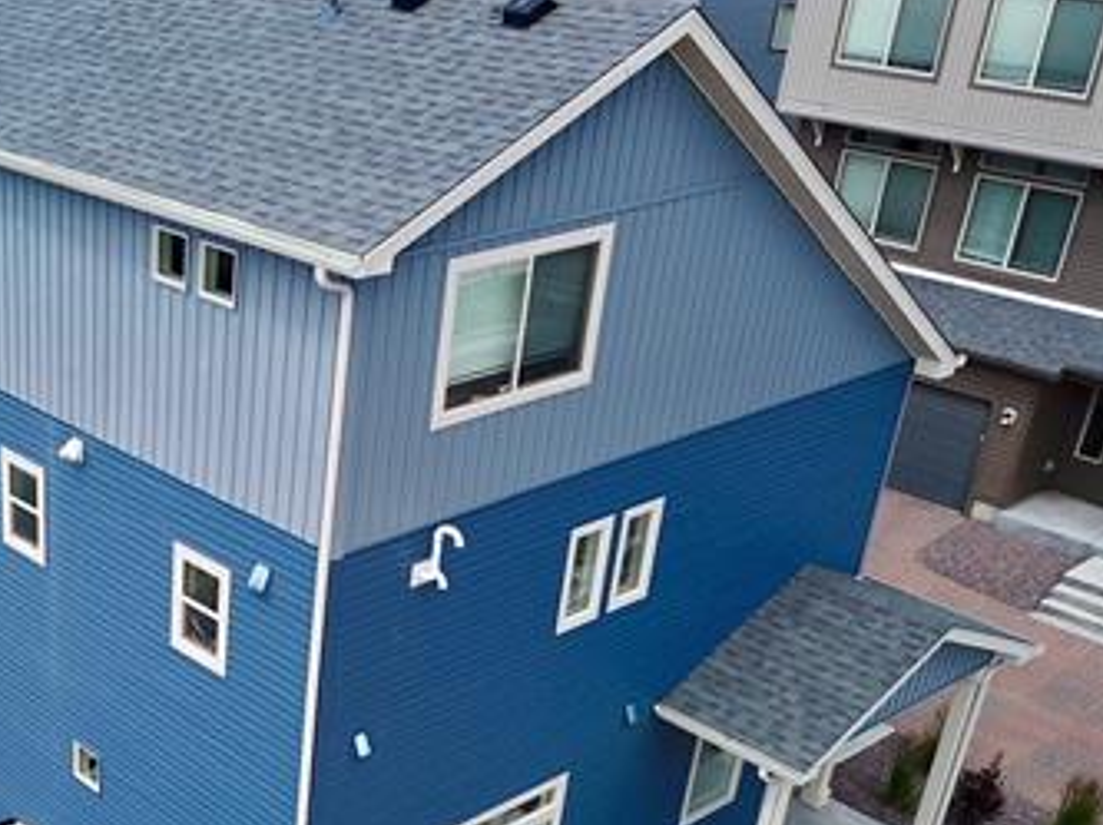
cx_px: 106
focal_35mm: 50
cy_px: 678
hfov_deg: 35.9
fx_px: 1591
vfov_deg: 28.3
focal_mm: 4.73
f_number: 2.2
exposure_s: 1/383
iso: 100
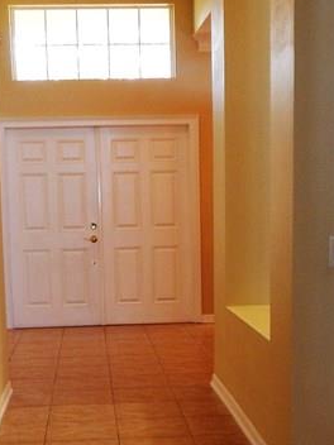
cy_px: 324
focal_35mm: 67
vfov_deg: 28.6
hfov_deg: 21.9
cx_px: 144
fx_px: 862
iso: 200
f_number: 3
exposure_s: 1/30
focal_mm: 4
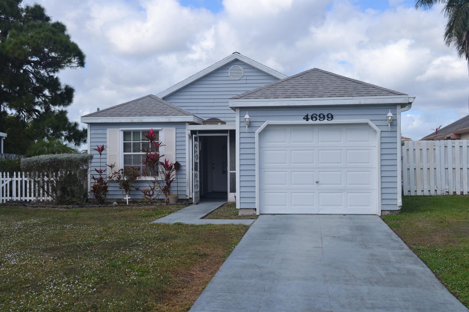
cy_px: 156
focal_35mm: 44
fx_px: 567
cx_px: 234
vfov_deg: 30.8
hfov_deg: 45.0
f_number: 7.1
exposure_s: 1/250
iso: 100
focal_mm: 29
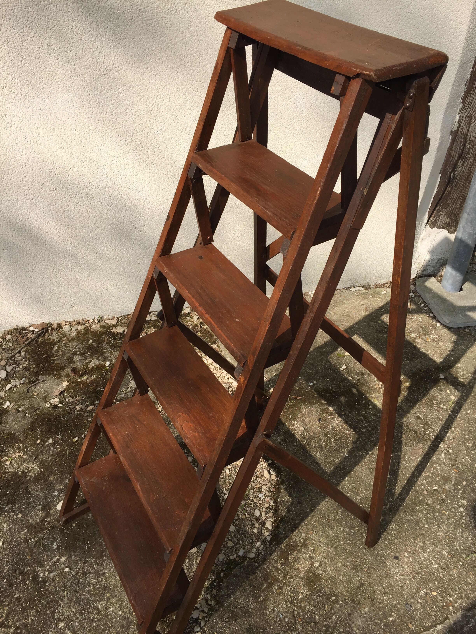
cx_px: 238
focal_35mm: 29
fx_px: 532
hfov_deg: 48.2
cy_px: 317
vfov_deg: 61.7
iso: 32
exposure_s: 1/1799
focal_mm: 4.15
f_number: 2.2
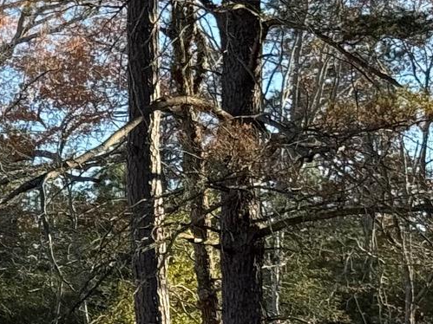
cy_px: 399
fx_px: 2464
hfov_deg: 9.4
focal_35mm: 197
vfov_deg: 7.5
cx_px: -442
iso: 64
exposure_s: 1/962
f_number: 1.78
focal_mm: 6.76
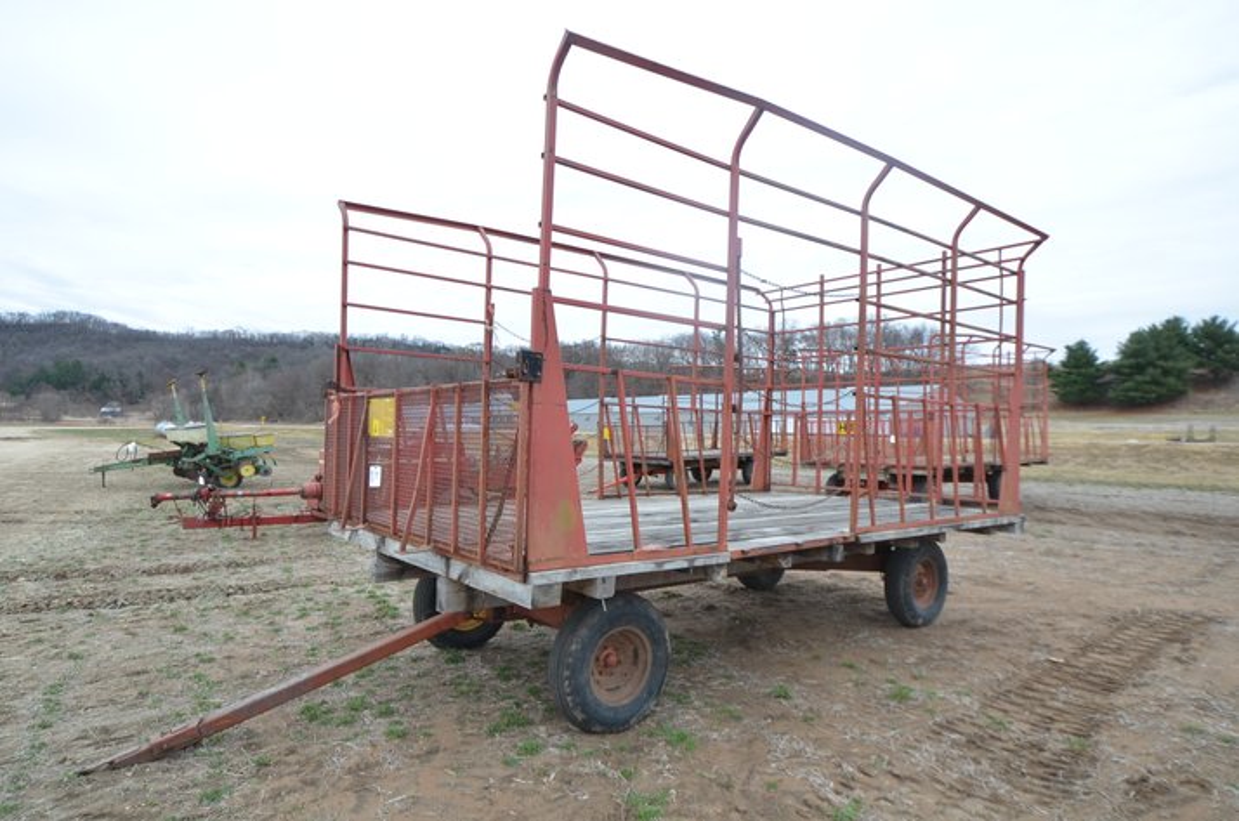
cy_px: 410
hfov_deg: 81.3
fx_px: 721
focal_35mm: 21
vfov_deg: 59.3
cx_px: 620
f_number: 5
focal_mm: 14
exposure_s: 1/125
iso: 200
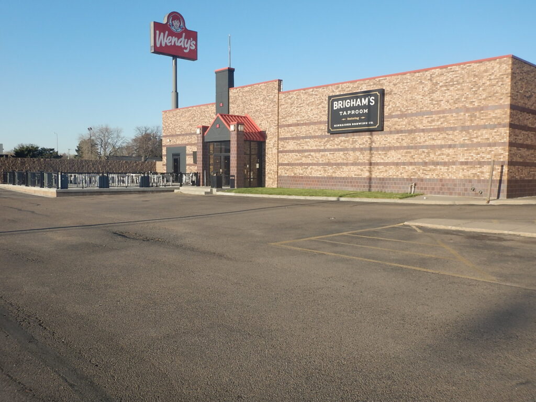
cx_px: 268
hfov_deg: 58.4
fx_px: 480
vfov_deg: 45.4
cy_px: 201
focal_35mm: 31
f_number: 4.2
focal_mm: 5.6
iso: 125
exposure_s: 1/500
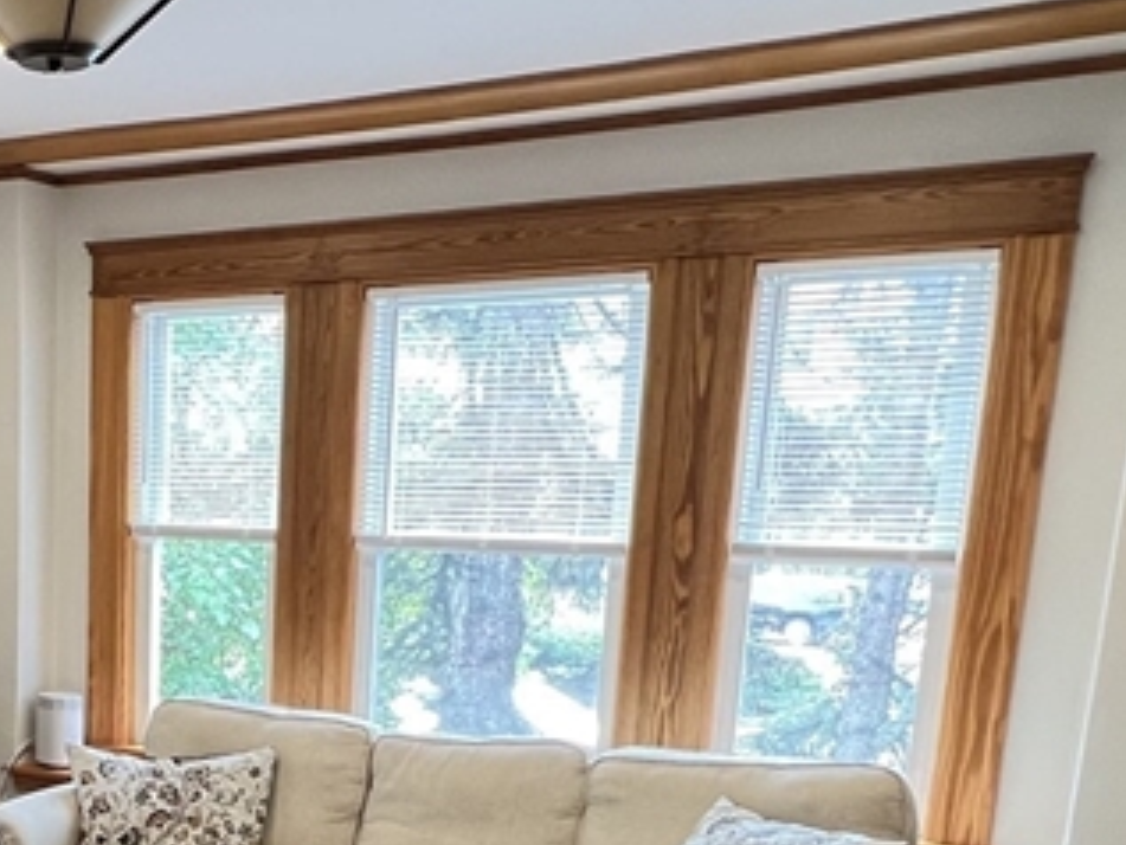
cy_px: 799
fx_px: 1367
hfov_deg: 40.9
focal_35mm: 42
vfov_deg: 32.3
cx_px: 85
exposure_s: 1/60
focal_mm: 1.57
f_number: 1.8
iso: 200
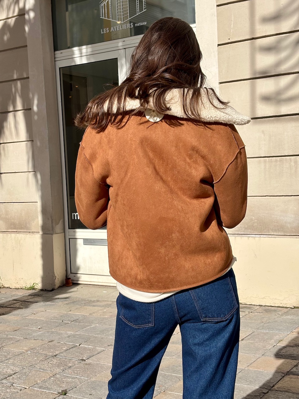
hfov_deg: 28.0
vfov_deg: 36.8
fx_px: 599
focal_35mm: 52
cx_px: 150
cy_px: 200
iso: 40
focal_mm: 5.96
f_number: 1.6
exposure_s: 1/3663
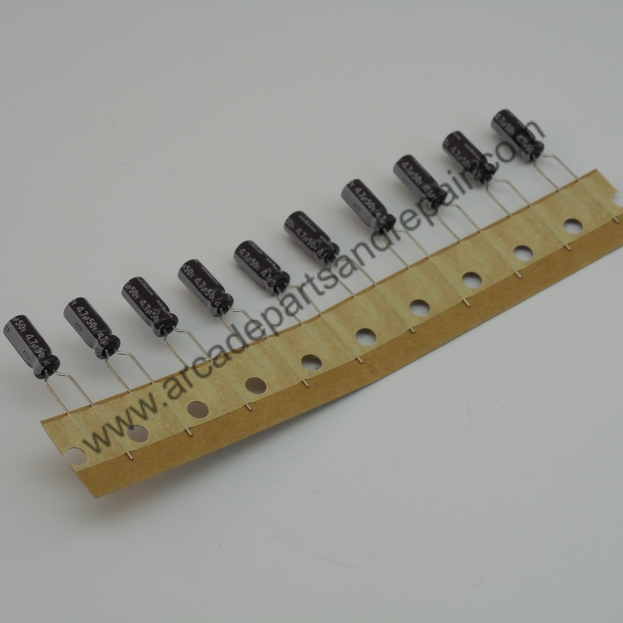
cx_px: 321
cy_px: 312
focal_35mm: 105
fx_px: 2138
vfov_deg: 16.6
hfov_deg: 16.6
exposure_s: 1/60
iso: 110
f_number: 5.6
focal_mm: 15.9
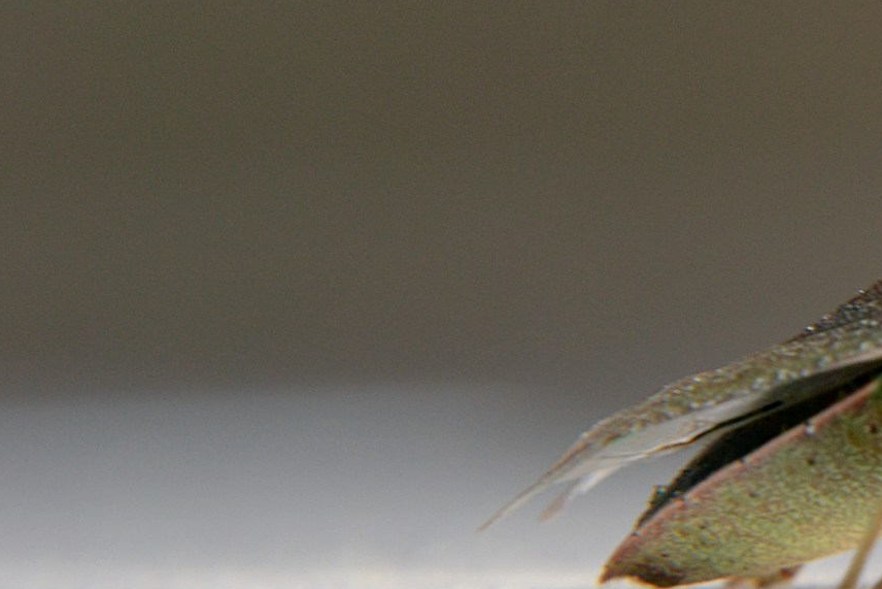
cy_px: 277
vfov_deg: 3.1
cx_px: 1150
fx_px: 10815
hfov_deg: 4.6
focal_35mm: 441
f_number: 11
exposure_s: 1/40
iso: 400
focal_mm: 105
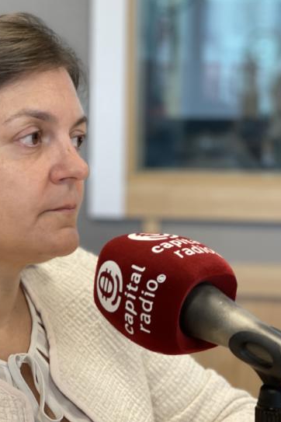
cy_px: 204
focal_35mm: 92
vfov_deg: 22.1
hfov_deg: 14.8
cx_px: 68
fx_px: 1077
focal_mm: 7.5
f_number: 2.2
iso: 250
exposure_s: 1/100
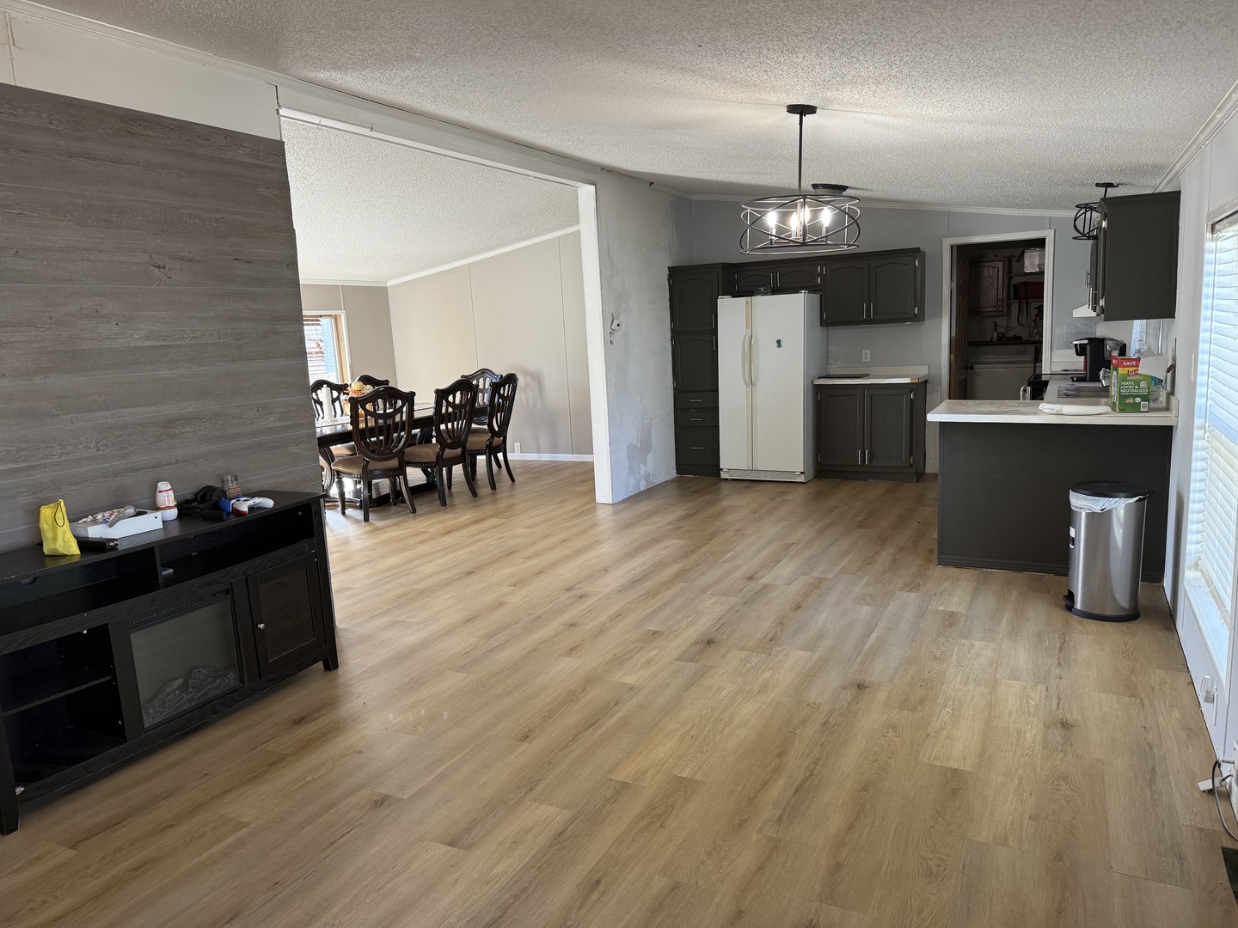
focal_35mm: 24
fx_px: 858
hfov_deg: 71.6
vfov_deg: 56.8
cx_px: 619
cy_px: 464
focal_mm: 6.76
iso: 160
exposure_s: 1/120
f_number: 1.78
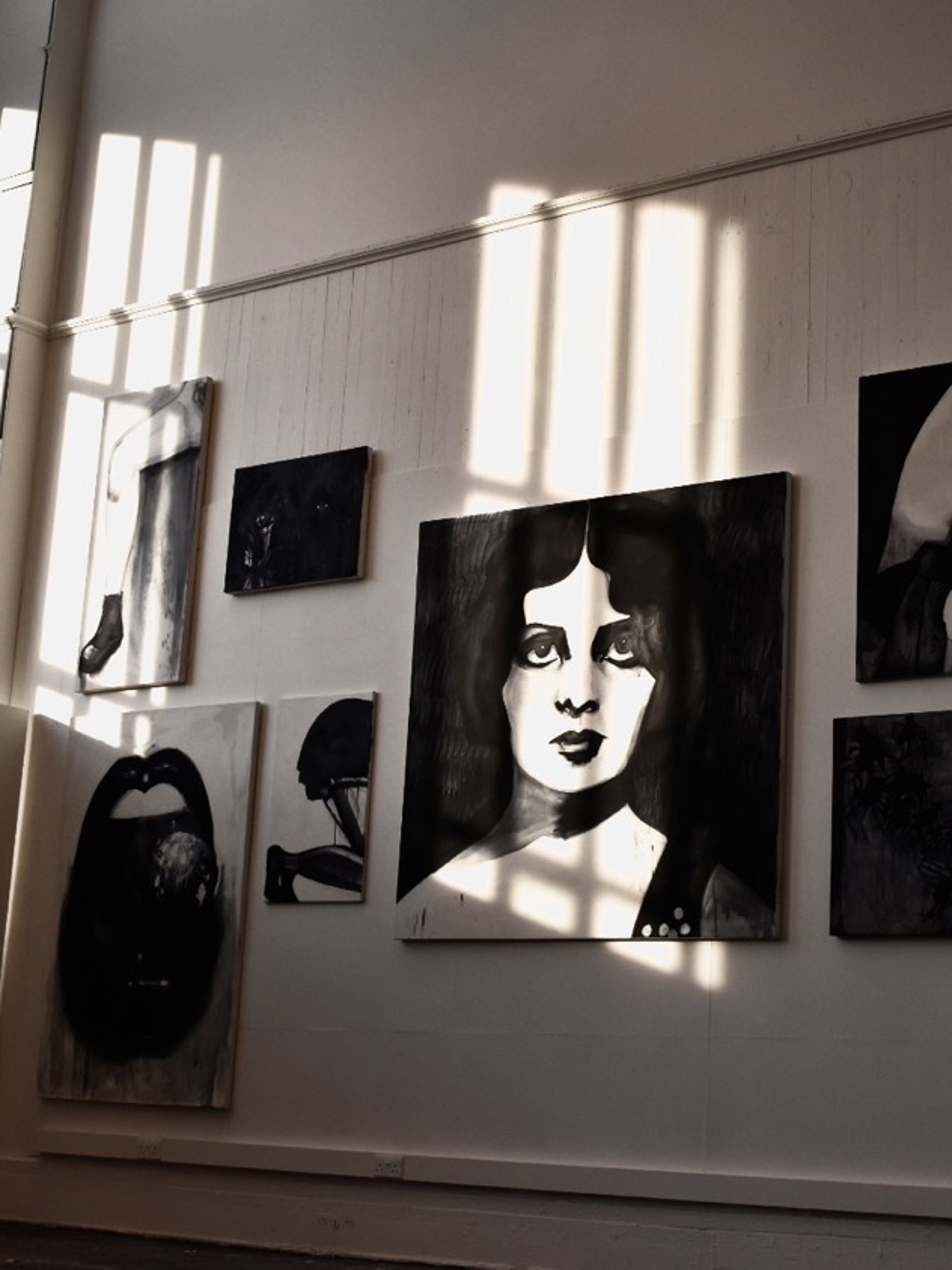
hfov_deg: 26.5
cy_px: 637
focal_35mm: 55
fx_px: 2007
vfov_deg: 35.1
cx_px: 663
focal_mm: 25
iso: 800
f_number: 10
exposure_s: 1/400
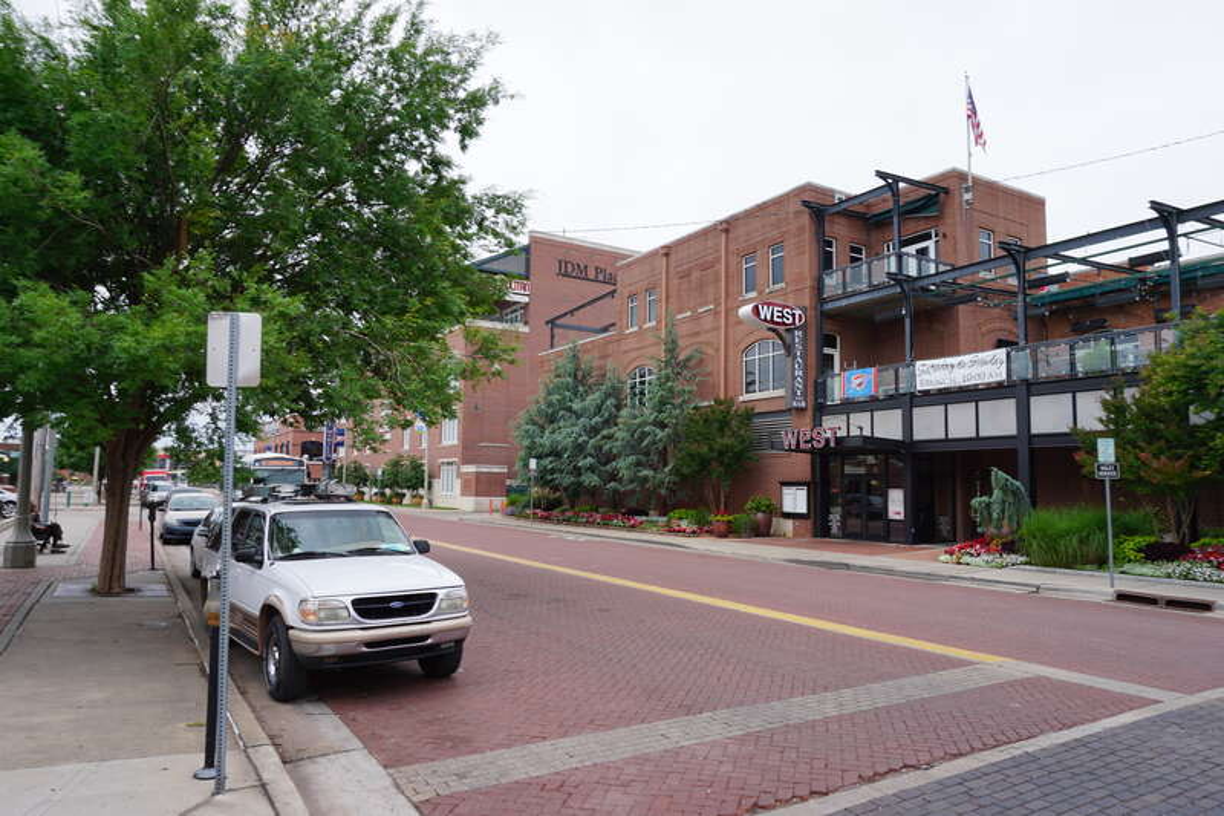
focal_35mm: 24
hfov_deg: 73.8
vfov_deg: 53.1
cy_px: 408
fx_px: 816
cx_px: 612
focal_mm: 16
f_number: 10
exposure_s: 1/100
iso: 100
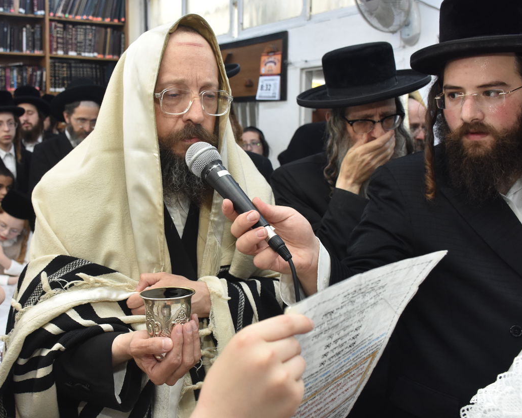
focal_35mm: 38
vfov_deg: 39.2
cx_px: 201
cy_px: 206
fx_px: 587
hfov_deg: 47.6
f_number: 6.3
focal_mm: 20
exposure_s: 1/100
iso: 1000
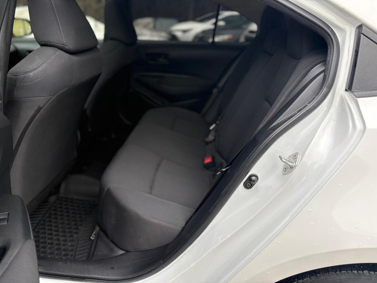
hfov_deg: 67.3
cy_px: 142
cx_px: 188
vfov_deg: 53.1
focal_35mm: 26
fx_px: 283
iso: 64
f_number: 1.6
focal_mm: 5.96
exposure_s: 1/371
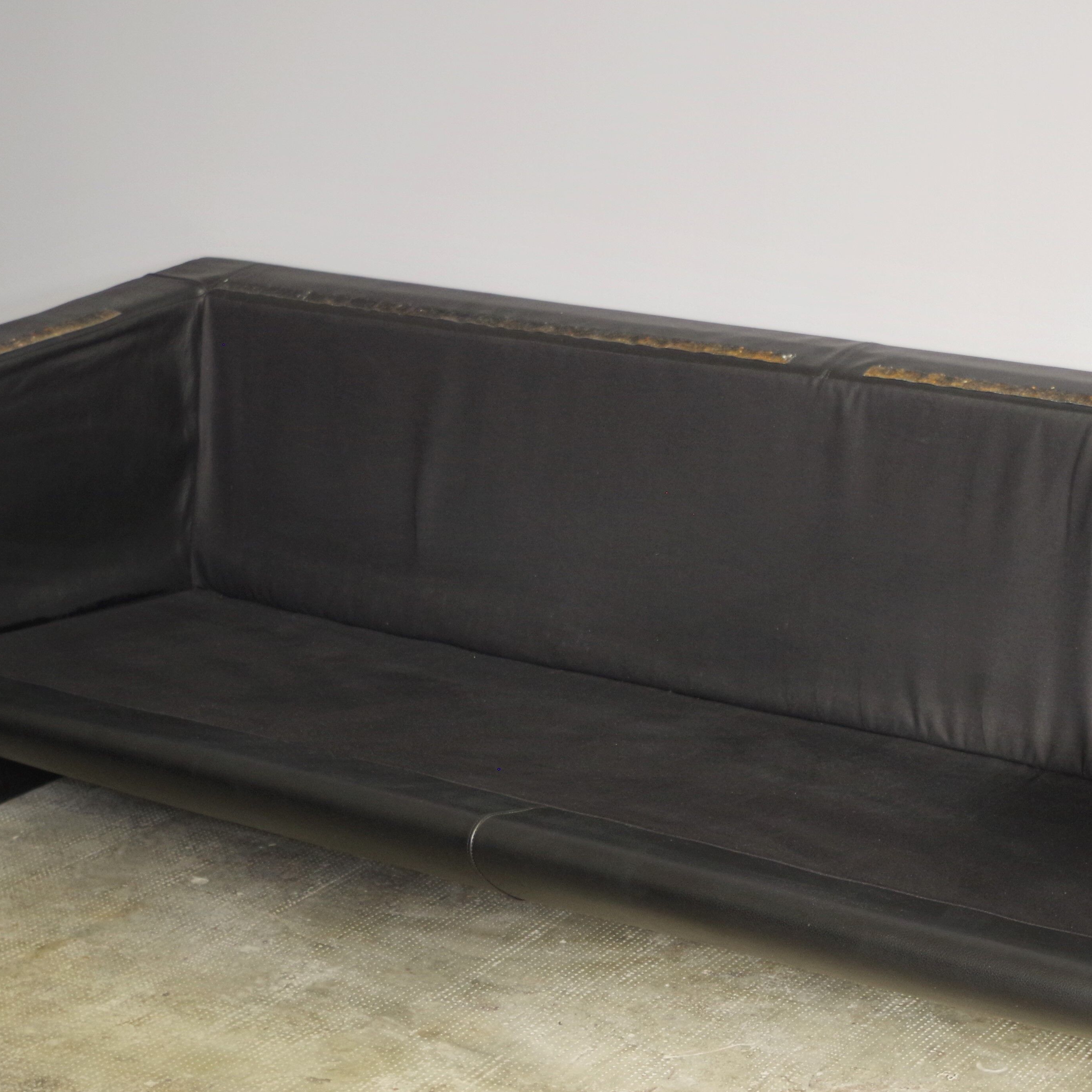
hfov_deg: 23.8
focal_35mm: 72
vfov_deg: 23.9
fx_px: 2570
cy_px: 723
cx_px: 792
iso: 800
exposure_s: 1/40
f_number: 4
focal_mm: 26.25
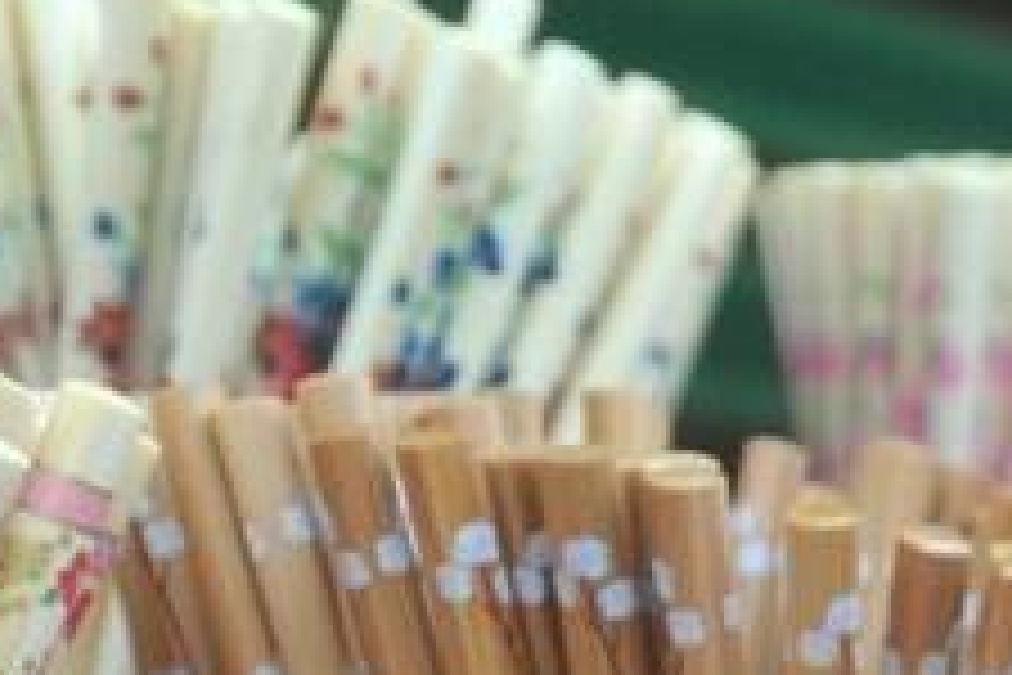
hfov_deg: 15.5
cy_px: 1303
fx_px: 3289
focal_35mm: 117
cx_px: 1696
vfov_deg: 10.8
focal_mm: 22
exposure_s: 1/125
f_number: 4
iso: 1000
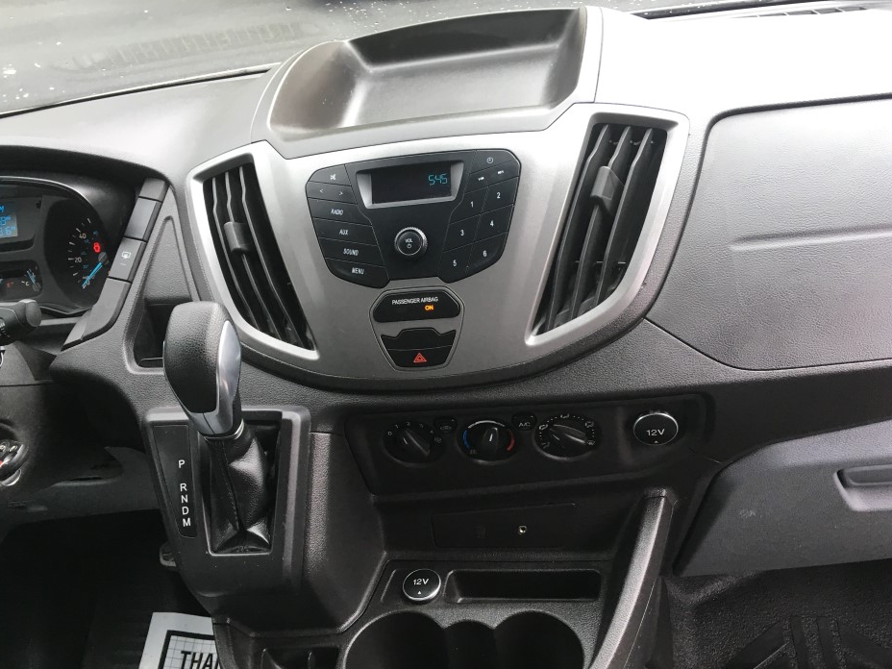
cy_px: 354
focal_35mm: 32
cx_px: 434
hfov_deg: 56.8
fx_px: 825
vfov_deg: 44.1
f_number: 2.2
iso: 40
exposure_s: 1/30
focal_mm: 4.15
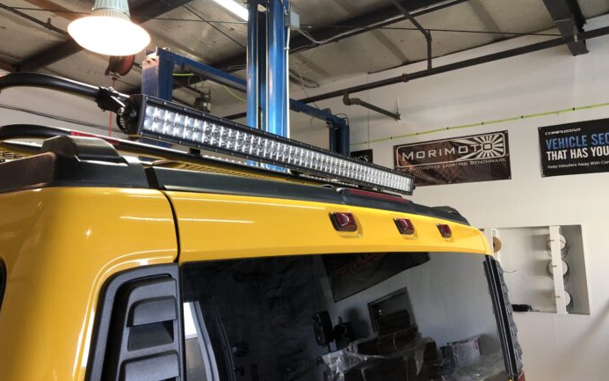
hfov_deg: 62.9
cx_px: 302
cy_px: 174
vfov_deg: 41.8
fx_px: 498
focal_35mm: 30
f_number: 1.8
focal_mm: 3.99
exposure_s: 1/30
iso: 40
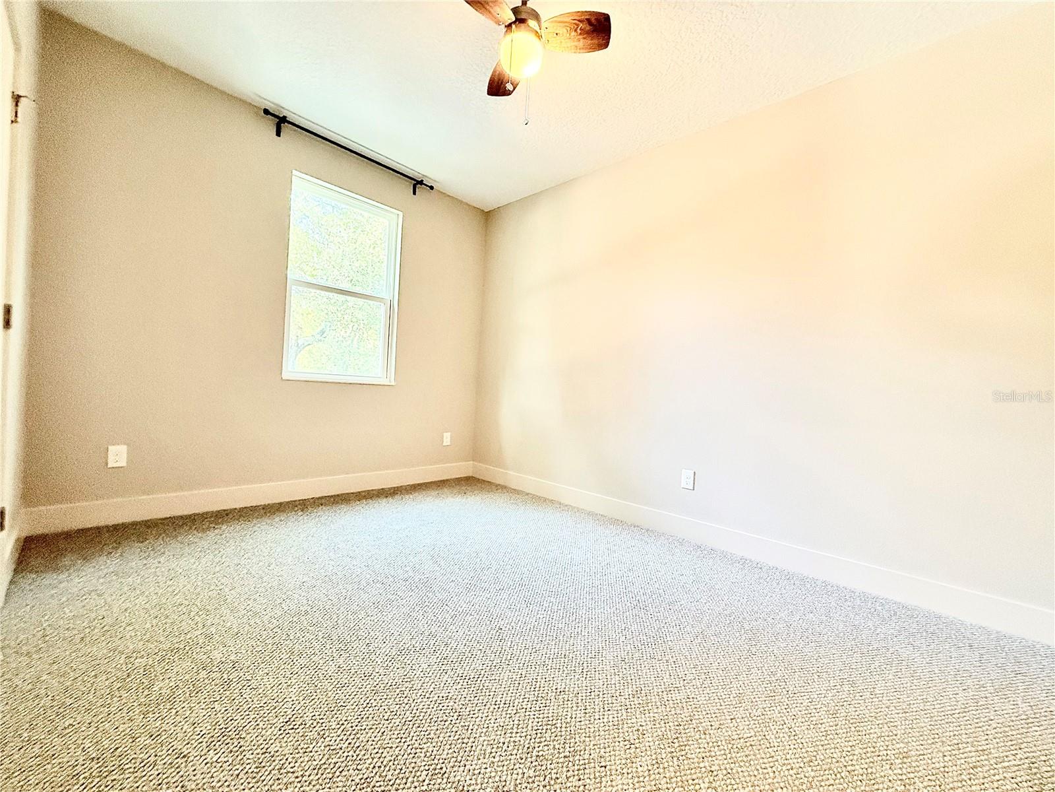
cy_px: 396
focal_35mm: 14
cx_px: 528
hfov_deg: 102.1
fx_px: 427
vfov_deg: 85.7
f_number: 2.2
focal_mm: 2.22
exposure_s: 1/120
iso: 640
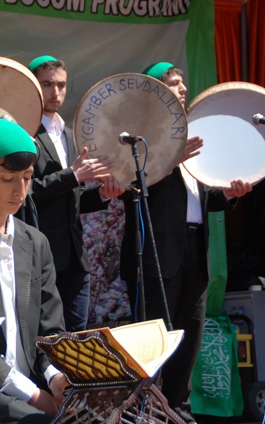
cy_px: 223
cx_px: -19
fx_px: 1872
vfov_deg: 12.9
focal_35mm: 162
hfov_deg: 8.0
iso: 200
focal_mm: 60
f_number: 5.6
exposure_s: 1/500
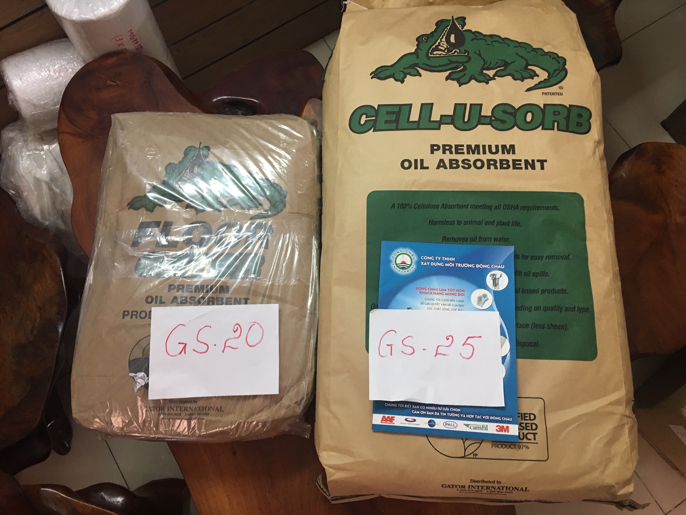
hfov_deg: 61.7
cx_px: 343
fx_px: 575
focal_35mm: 29
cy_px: 258
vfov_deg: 48.2
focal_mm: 4.15
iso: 80
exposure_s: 1/17
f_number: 2.2
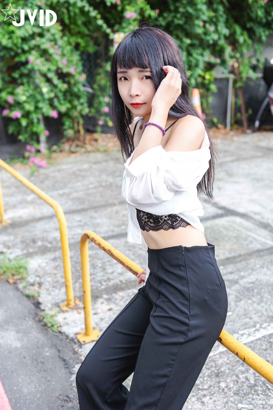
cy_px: 207
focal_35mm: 45
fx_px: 511
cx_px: 135
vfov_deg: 43.6
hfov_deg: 29.9
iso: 100
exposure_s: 1/200
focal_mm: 44
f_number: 3.2
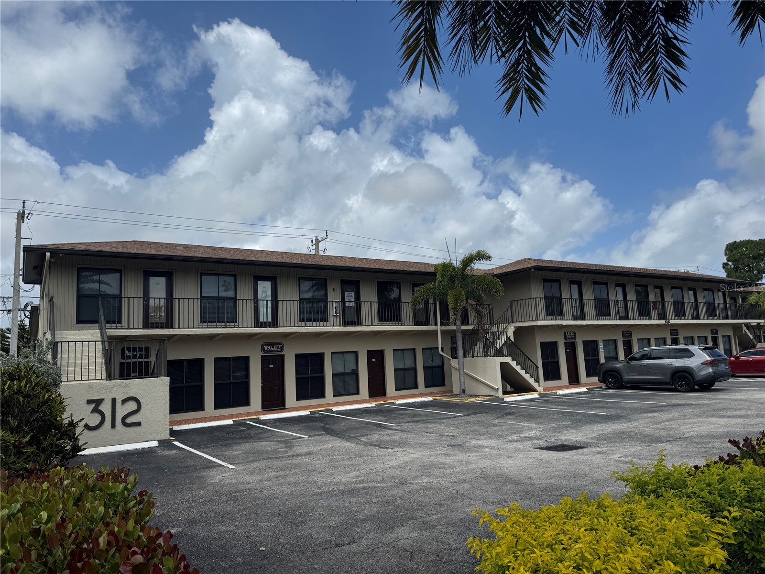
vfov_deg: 56.8
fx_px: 530
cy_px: 287
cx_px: 382
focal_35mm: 24
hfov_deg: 71.6
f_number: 1.78
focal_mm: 6.76
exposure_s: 1/7937
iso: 80
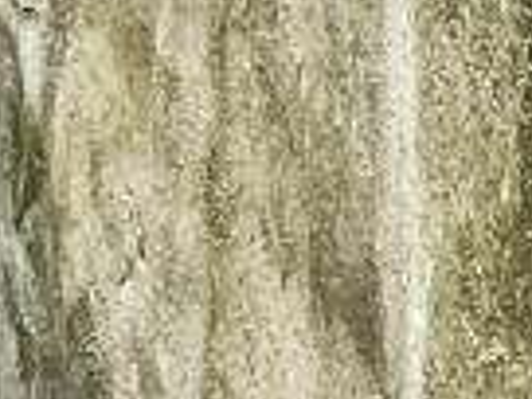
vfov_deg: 7.1
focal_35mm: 196
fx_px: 3012
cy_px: -598
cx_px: -1299
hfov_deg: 8.0
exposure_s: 1/150
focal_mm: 4.2
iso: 32
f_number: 1.6
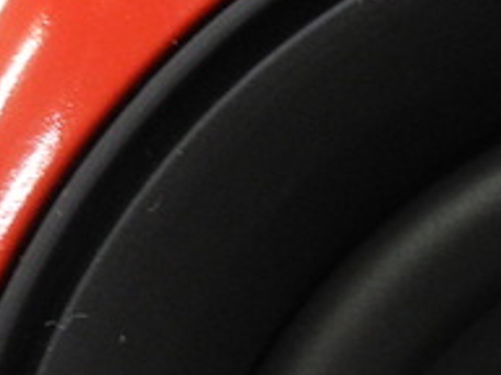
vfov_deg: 7.1
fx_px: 2967
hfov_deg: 9.5
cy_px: 651
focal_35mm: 205
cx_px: 626
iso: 400
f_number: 3.2
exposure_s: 1/30.8
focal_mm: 8.8
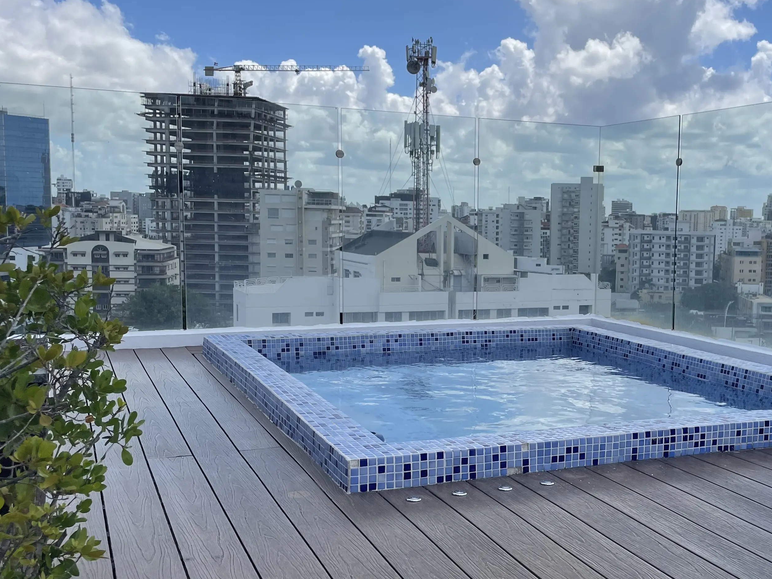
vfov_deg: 34.3
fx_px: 937
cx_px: 523
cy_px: 330
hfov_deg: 44.1
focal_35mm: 42
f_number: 1.6
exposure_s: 1/4292
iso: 32
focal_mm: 4.2
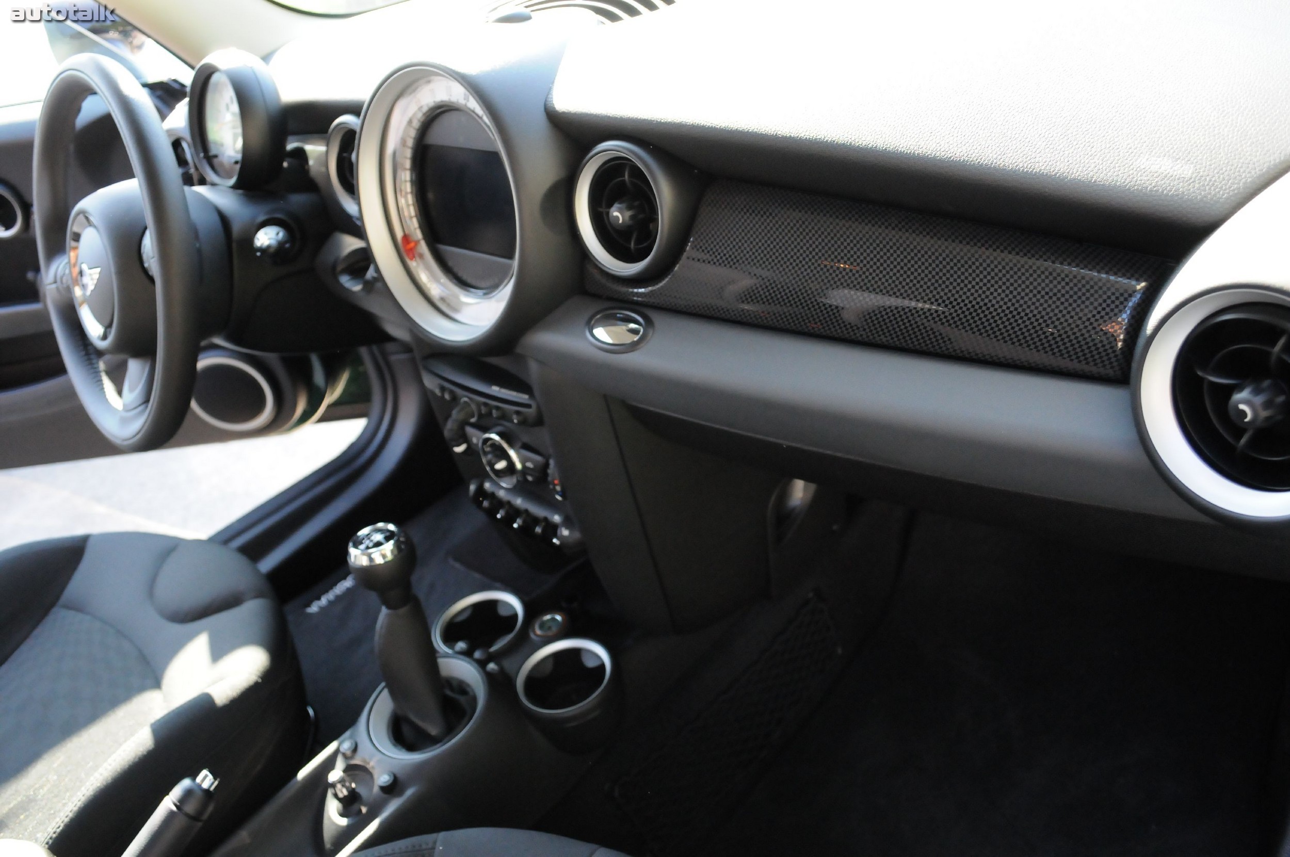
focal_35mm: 30
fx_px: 1074
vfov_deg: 43.5
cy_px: 428
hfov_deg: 62.0
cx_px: 645
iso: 2000
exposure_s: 1/320
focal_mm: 20
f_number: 5
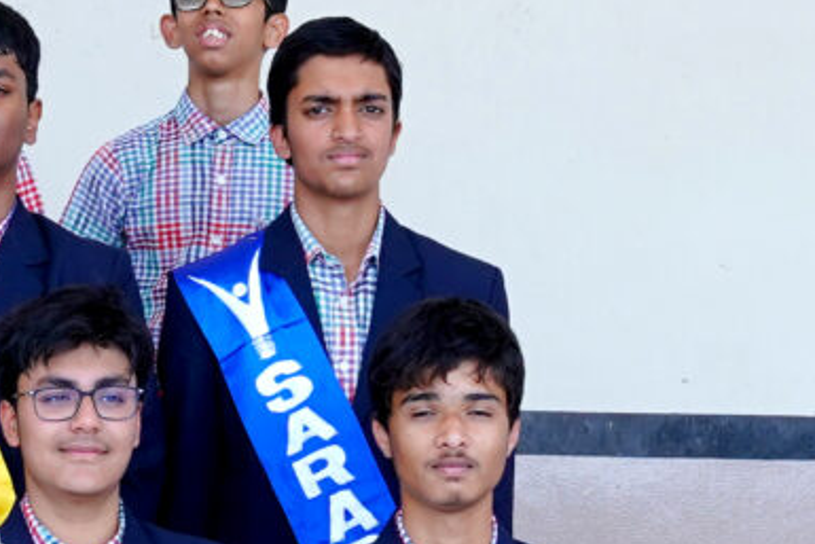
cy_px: 701
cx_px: -775
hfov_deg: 10.1
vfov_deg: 7.2
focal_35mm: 190
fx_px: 4302
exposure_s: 1/160
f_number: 7.1
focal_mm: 28.6
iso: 400
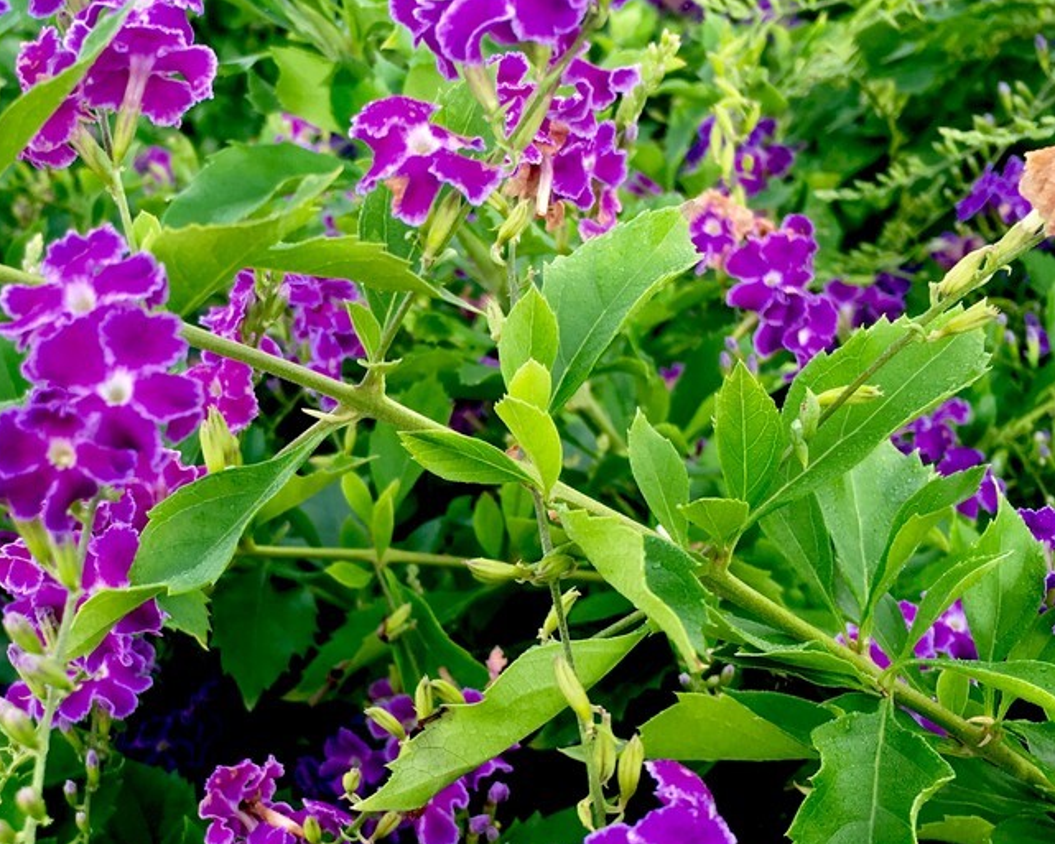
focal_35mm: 53
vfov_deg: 28.6
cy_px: 475
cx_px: 309
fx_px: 1655
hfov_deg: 34.8
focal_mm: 4.15
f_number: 2.2
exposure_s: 1/100
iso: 25
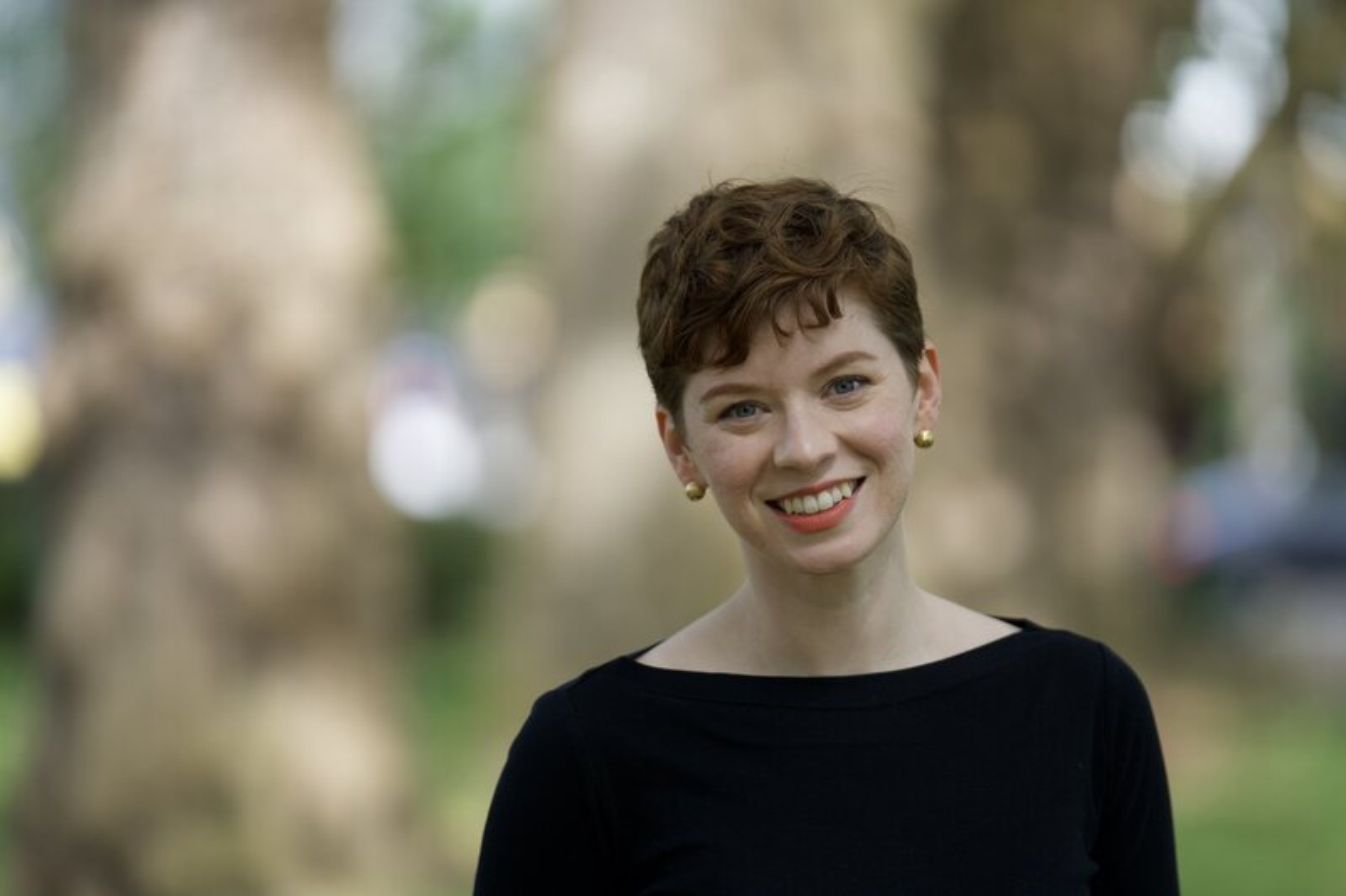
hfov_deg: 10.4
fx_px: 7364
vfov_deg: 7.0
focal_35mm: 197
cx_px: 673
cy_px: 448
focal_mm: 197
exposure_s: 1/1000
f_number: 2.8
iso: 400
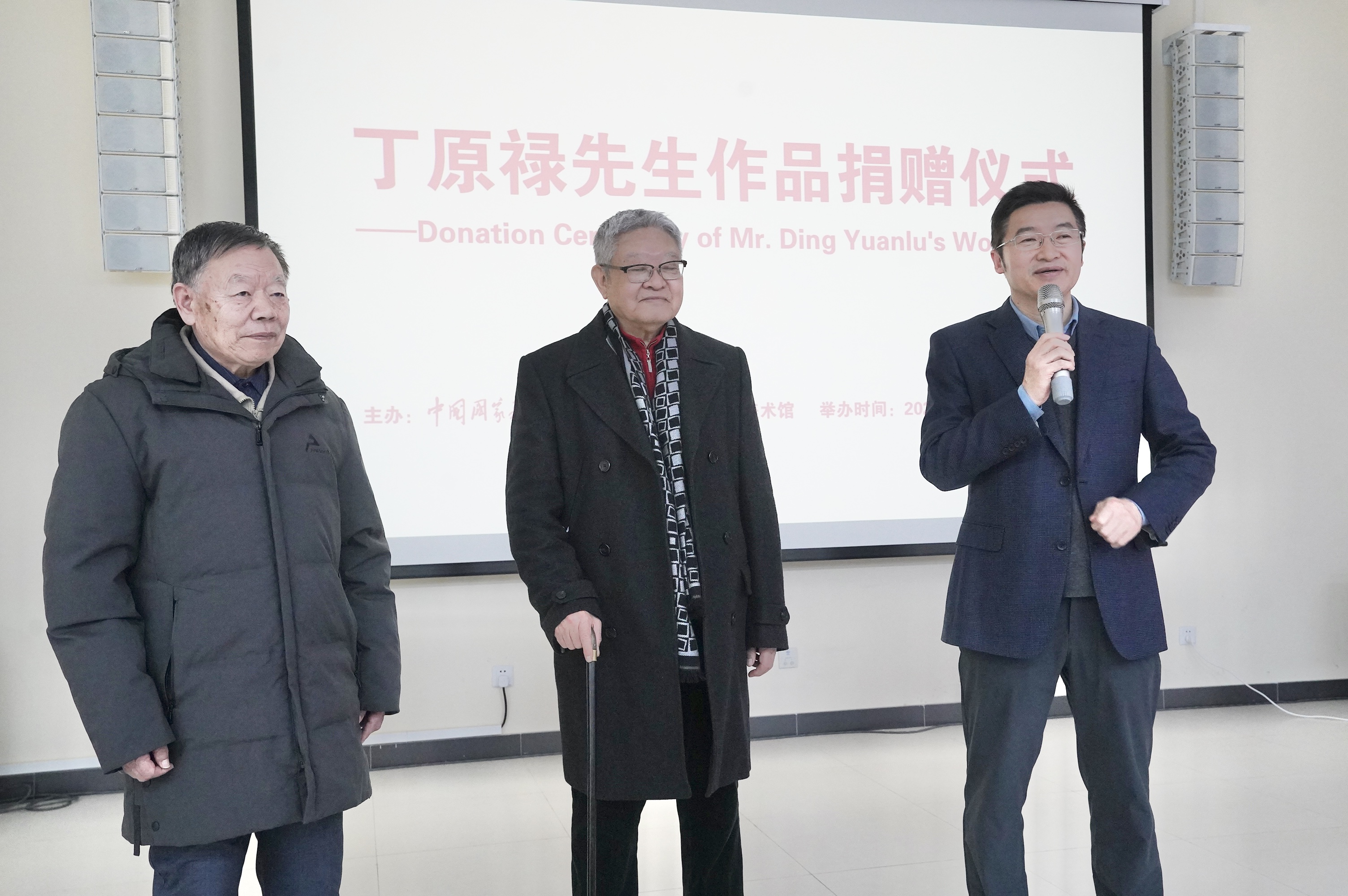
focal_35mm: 35
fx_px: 1309
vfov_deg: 37.8
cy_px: 448
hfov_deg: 54.5
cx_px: 674
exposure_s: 1/125
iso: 6400
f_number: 7.1
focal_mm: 35
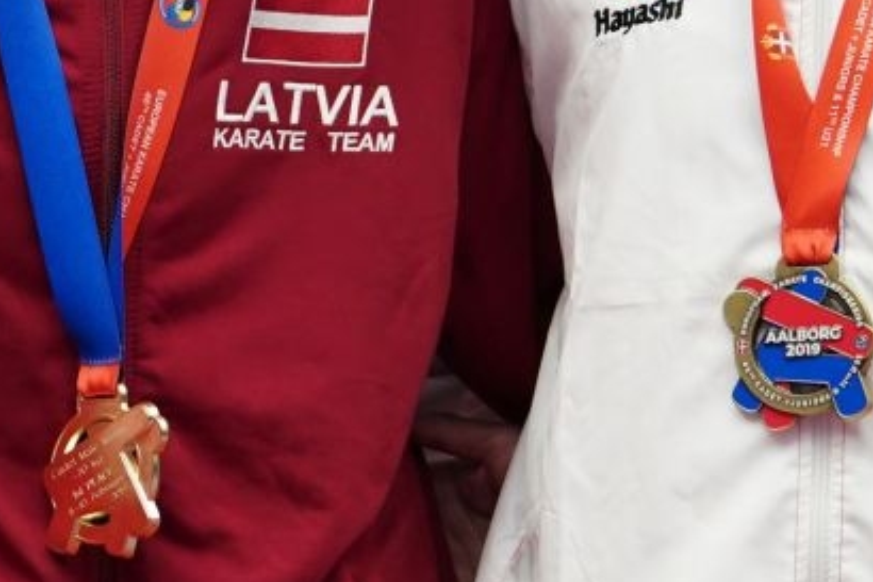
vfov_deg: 1.6
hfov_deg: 2.3
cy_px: 203
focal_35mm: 878
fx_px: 21282
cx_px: 428
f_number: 2.8
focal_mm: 200
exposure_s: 1/320
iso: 1000
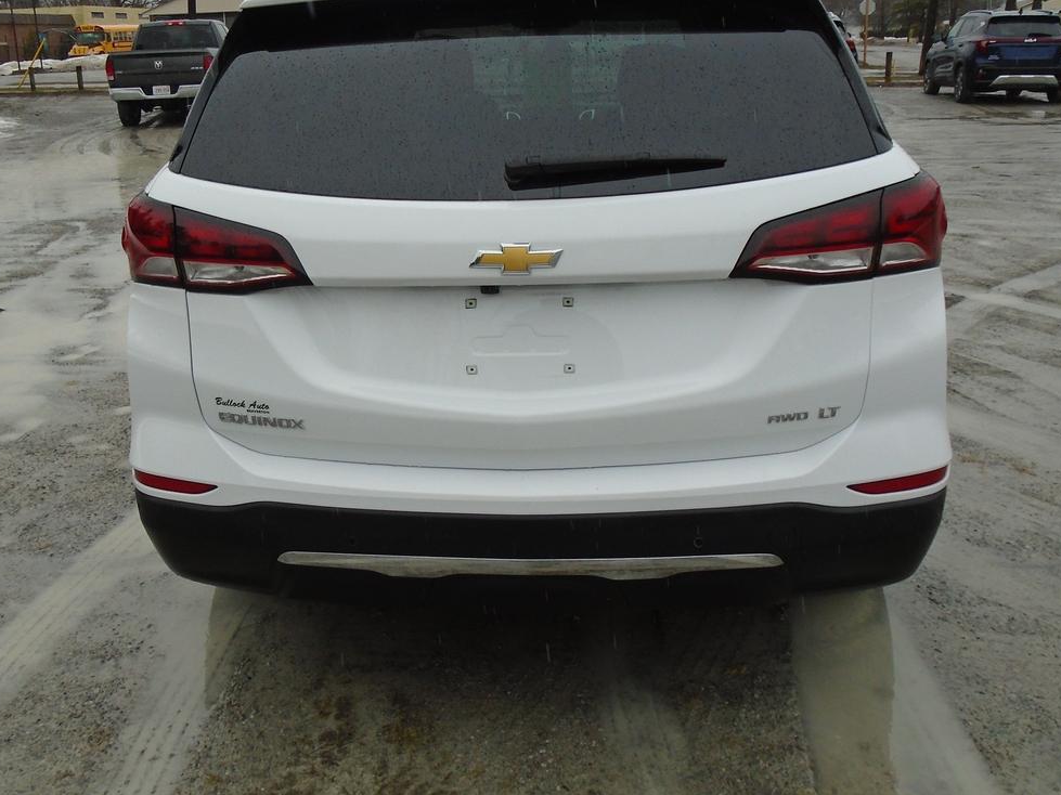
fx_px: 1042
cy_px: 311
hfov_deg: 53.9
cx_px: 486
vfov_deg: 41.6
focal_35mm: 34
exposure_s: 1/500
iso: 100
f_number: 3.2
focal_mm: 4.6
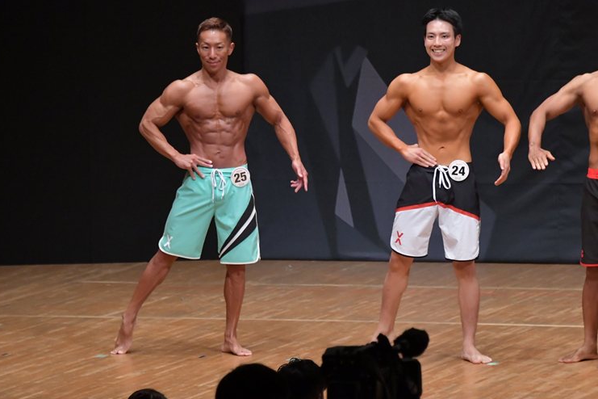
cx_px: 291
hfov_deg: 6.9
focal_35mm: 298
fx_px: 4950
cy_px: 195
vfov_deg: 4.6
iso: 6400
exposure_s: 1/400
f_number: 5.6
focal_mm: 190
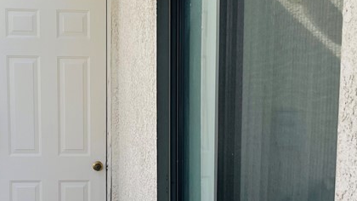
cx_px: 130
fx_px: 653
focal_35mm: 69
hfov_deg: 30.4
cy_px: 179
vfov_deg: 17.2
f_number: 1.6
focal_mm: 5.1
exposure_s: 1/714
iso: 50
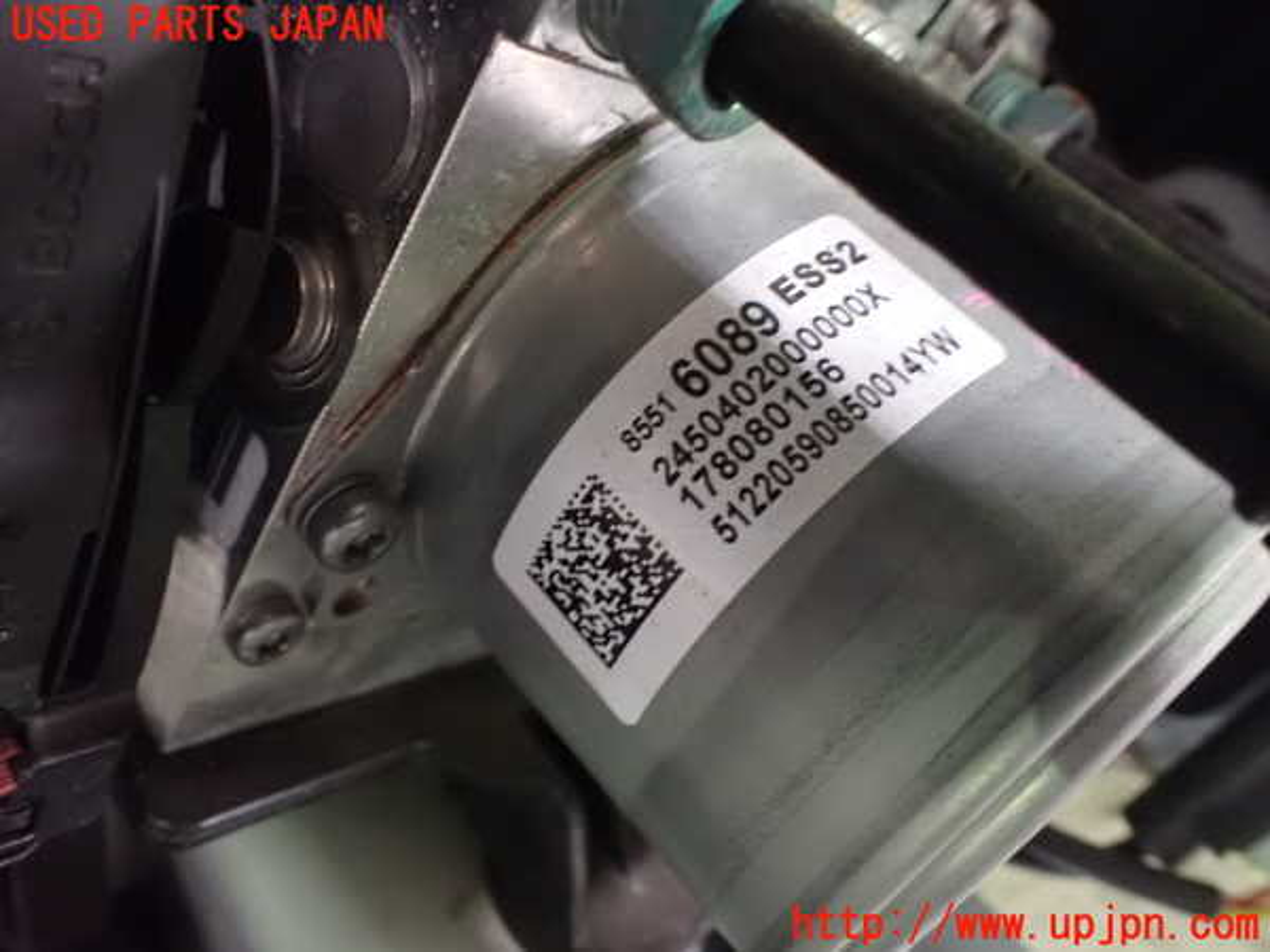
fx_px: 1101
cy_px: 476
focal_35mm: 30
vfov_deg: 46.8
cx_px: 635
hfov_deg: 60.0
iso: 1600
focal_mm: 5.4
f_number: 2.3
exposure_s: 1/20
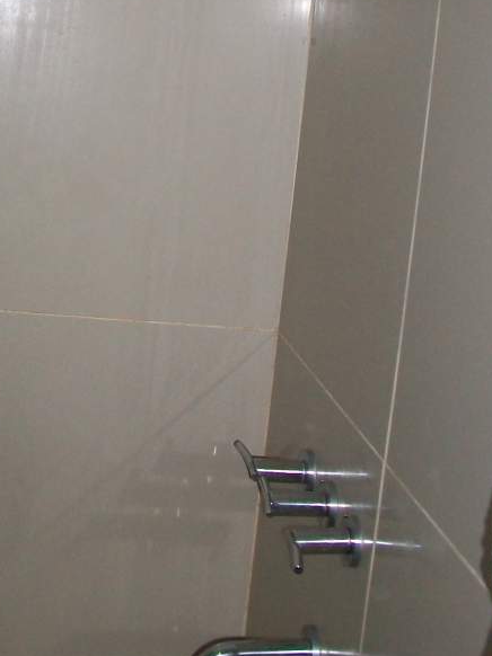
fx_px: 1346
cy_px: 38
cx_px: 135
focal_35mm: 71
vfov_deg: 26.3
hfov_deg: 20.6
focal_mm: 5.7
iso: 120
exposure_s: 1/60
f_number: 2.8
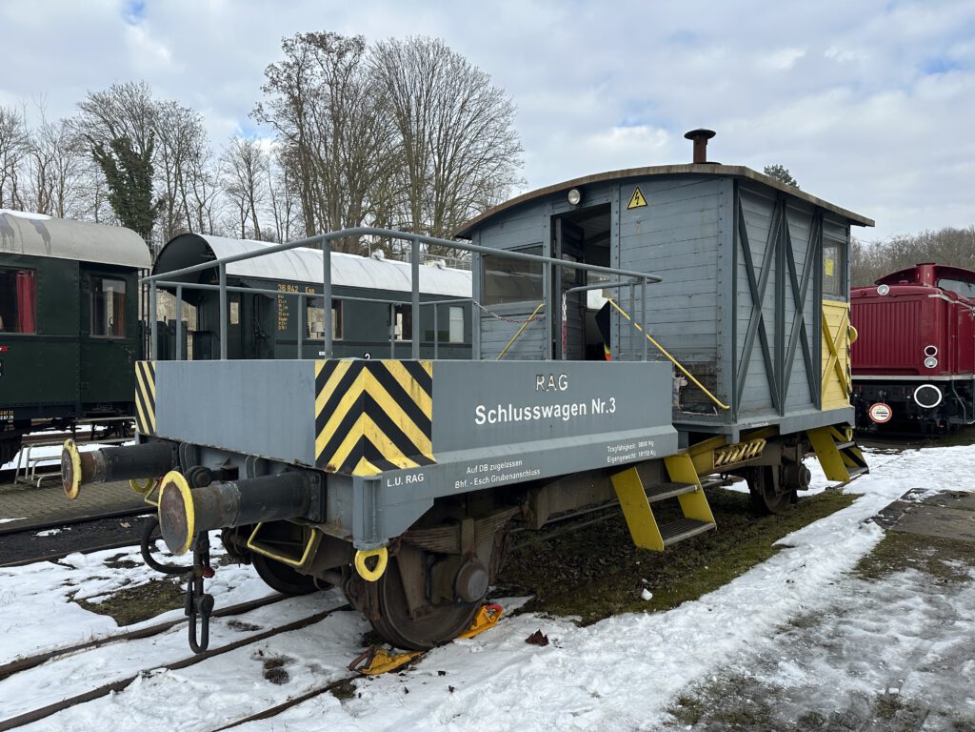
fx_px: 676
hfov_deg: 71.6
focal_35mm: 24
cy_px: 366
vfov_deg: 56.8
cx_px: 488
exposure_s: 1/1812
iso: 80
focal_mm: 6.86
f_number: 1.78
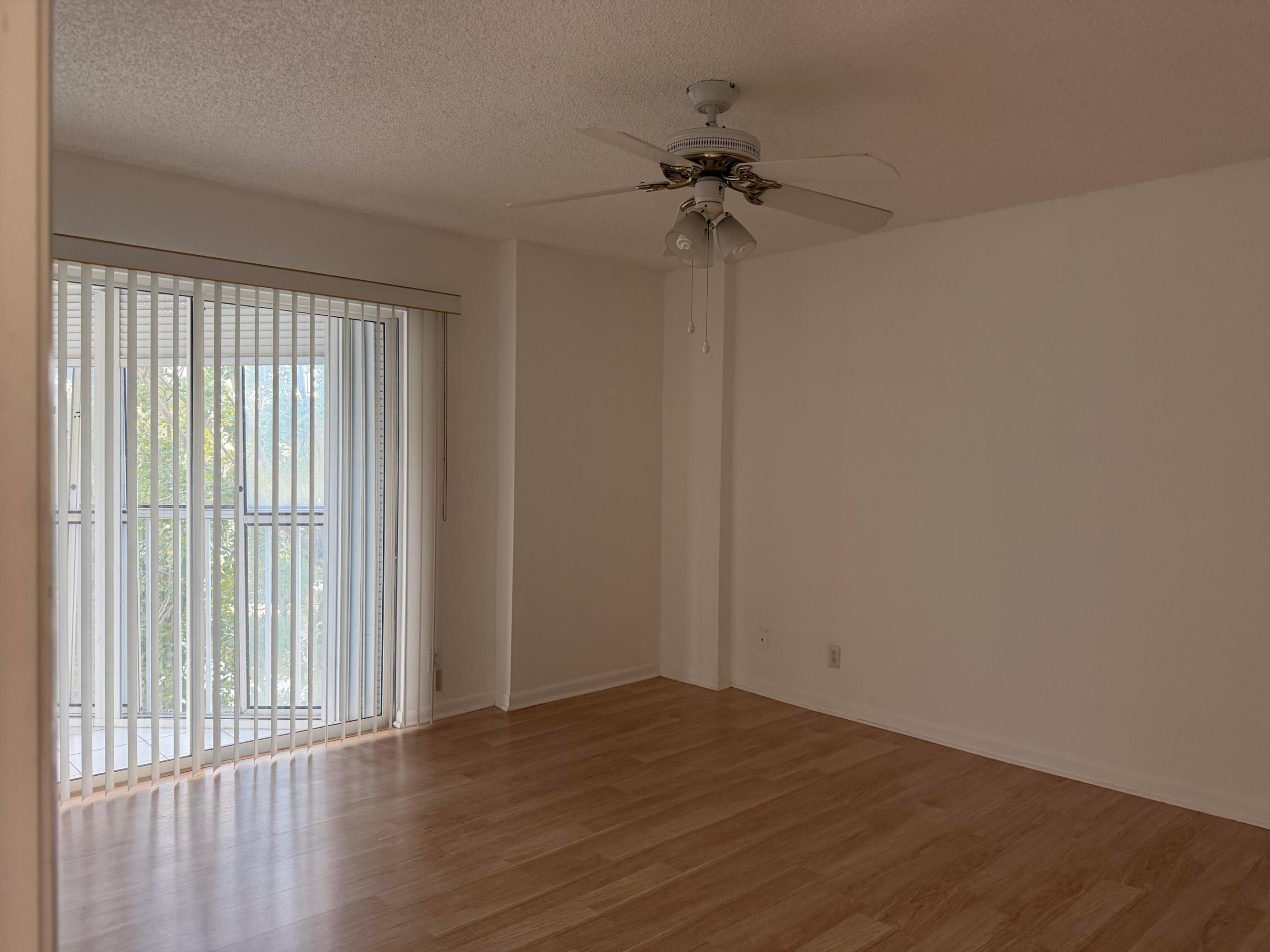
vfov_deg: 56.8
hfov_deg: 71.6
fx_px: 881
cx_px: 635
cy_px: 476
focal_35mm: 24
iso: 200
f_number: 1.78
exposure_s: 1/112
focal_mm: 6.76
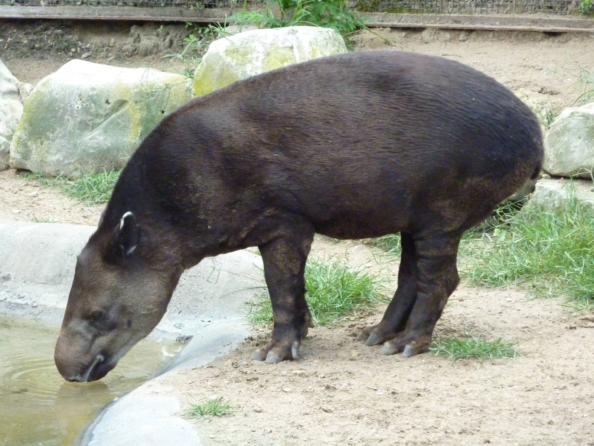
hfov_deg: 11.7
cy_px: 223
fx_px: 2900
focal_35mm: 169
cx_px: 297
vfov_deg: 8.8
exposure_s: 1/400
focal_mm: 27.8
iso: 800
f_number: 4.5
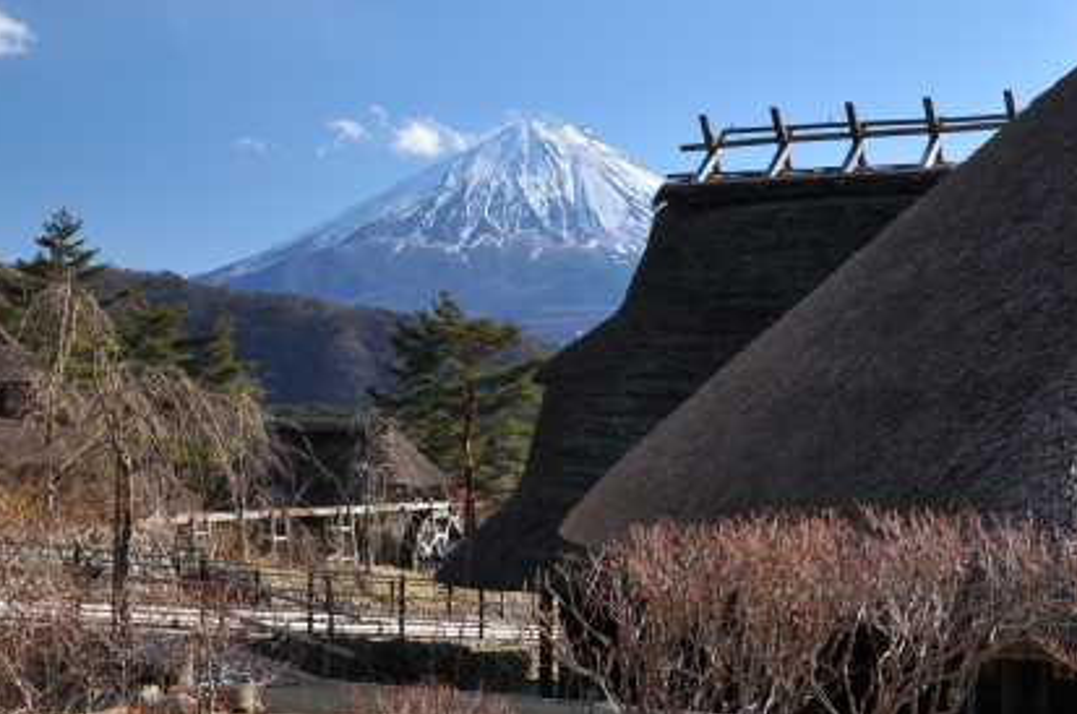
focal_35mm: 64
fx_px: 1912
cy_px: 293
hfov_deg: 30.9
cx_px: 271
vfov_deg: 21.1
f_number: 8
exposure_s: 1/100
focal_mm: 22
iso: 200
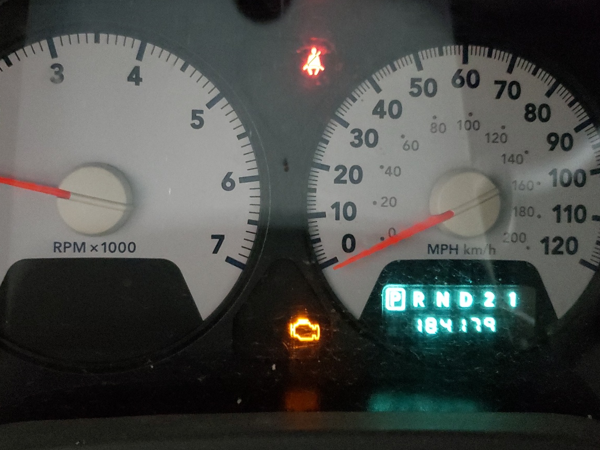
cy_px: 182
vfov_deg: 39.5
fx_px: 624
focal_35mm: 36
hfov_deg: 51.3
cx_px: 267
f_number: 1.5
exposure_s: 1/24
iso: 772
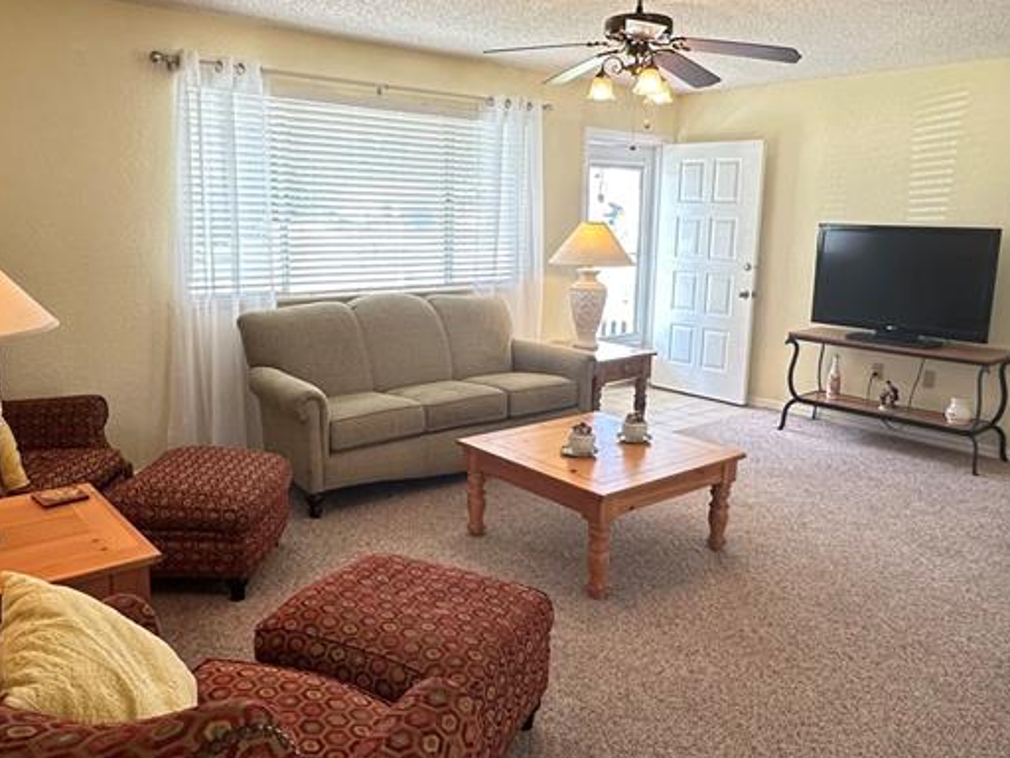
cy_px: 363
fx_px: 817
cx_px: 499
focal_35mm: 28
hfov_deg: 63.4
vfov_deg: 49.7
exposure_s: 1/120
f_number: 2.2
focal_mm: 2.22
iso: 200
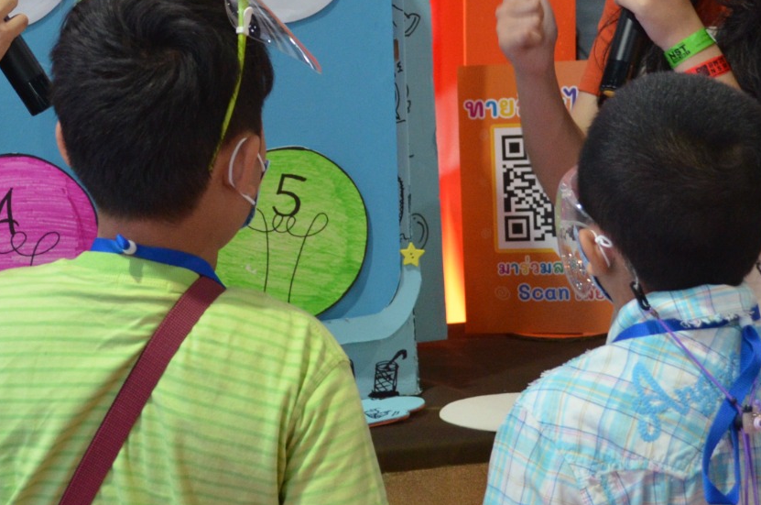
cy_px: 14
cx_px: 301
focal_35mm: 97
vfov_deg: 13.9
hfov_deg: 21.0
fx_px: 2047
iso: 1600
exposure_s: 1/60
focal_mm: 28
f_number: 4.5
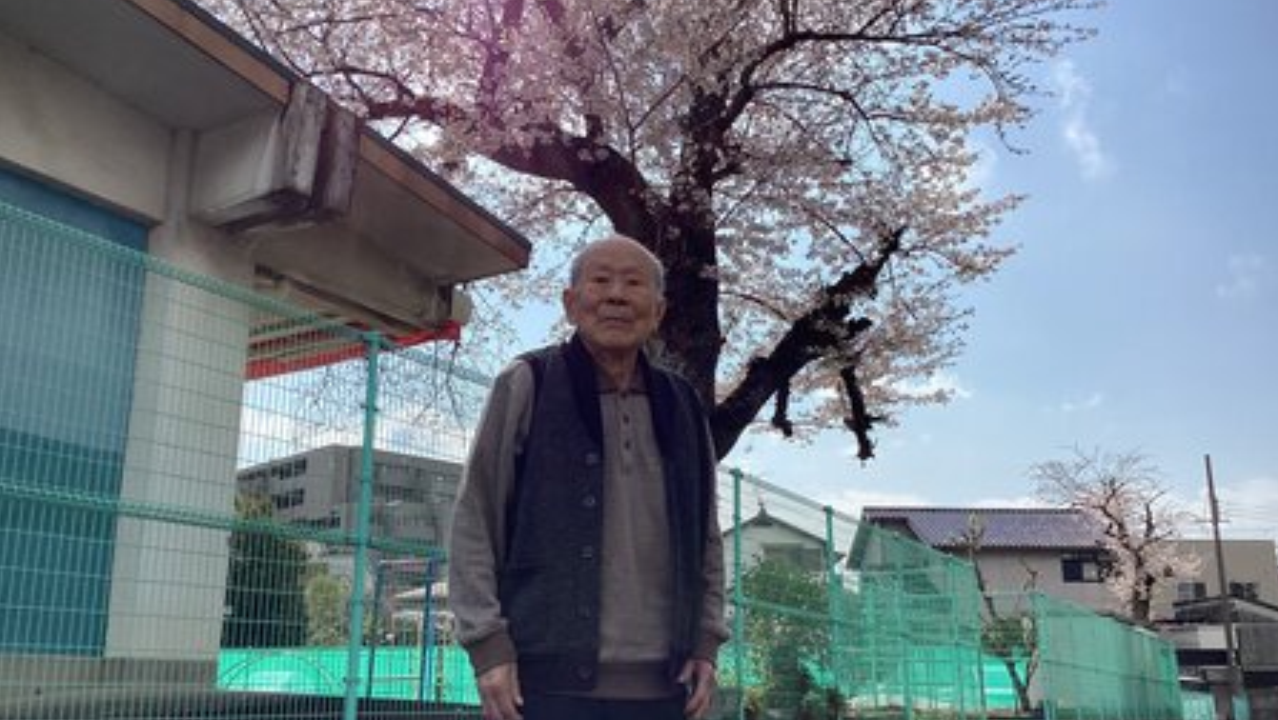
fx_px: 1153
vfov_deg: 34.7
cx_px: 640
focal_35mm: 34
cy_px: 391
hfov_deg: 58.0
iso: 25
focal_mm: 3.3
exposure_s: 1/2203
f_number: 2.4
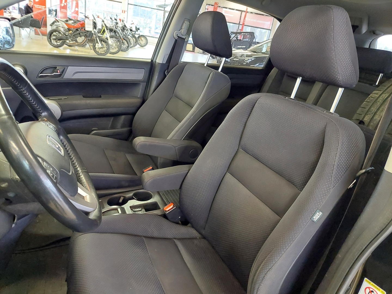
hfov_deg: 69.4
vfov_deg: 54.9
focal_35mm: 25
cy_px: 147
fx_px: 283
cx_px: 196
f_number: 1.8
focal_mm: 5.23
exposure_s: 1/25
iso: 800
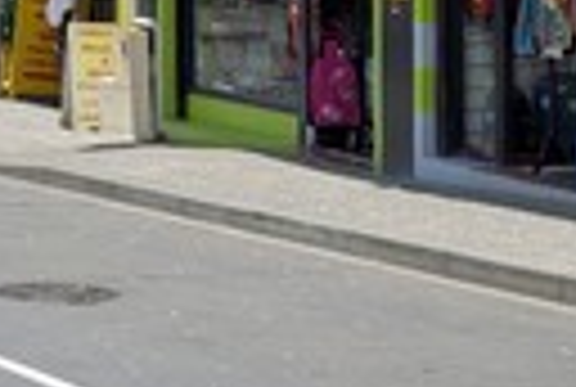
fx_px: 2309
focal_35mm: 144
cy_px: -176
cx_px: -180
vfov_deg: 9.3
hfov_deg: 13.7
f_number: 14
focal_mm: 44
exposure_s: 1/250
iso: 200
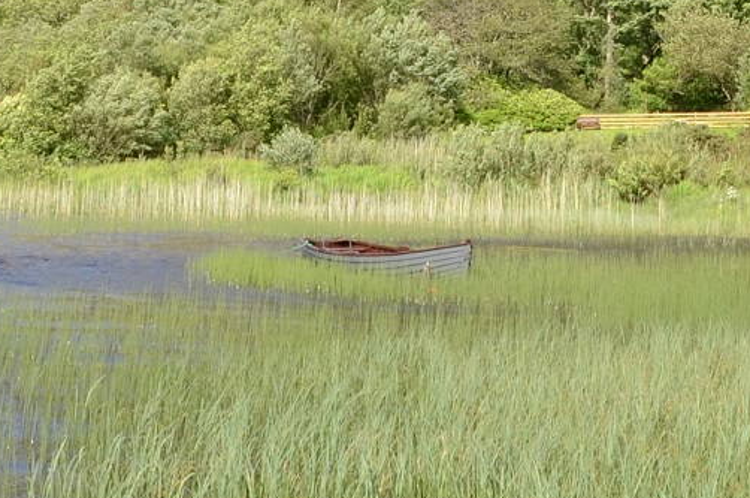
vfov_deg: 12.4
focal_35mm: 106
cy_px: -200
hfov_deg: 19.1
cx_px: 632
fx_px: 2205
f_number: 8
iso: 125
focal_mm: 16
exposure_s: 1/250
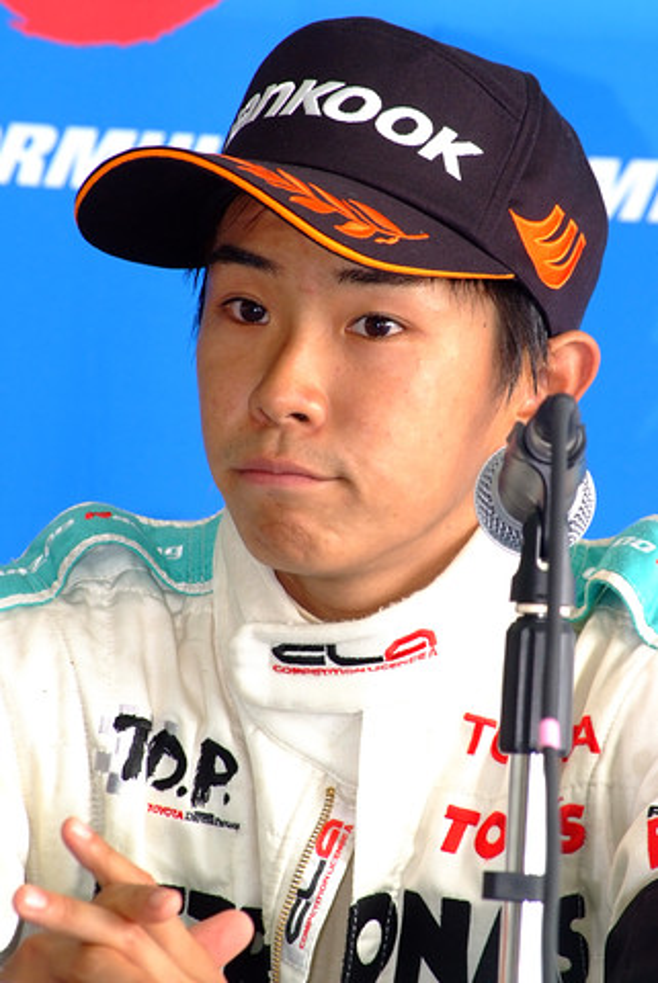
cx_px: 329
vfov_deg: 7.2
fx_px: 7796
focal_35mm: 285
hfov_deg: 4.8
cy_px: 492
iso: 800
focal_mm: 190
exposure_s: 1/60
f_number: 11
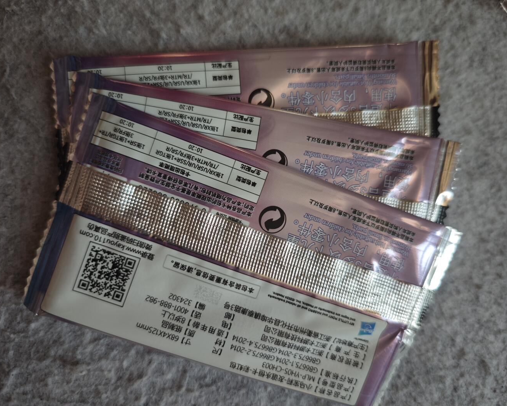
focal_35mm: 24
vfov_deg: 58.8
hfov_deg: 70.3
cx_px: 254
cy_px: 203
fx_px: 360
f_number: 1.6
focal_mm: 6.55
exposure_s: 1/100
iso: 200
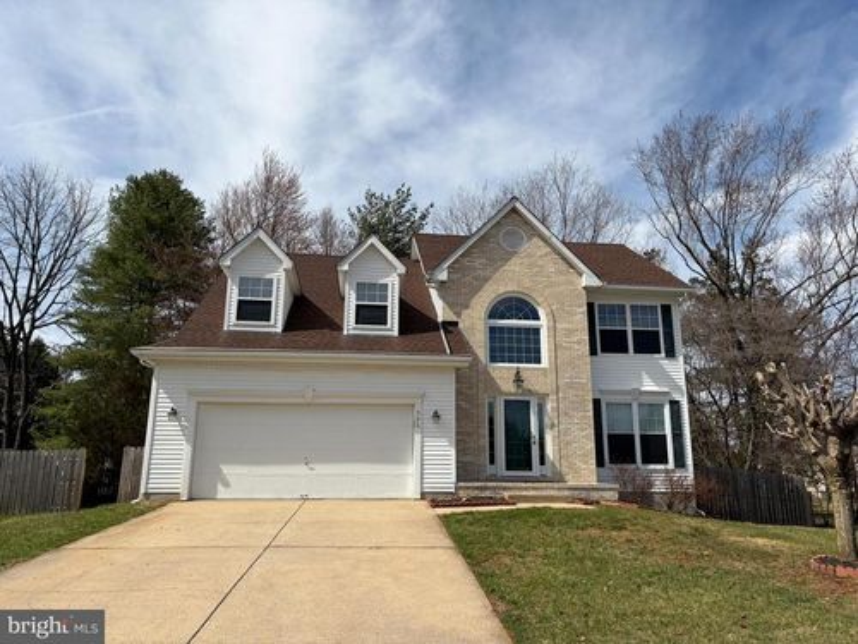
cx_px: 429
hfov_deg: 67.3
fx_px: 644
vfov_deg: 53.1
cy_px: 322
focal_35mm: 26
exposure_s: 1/6993
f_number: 1.6
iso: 64
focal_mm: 5.96
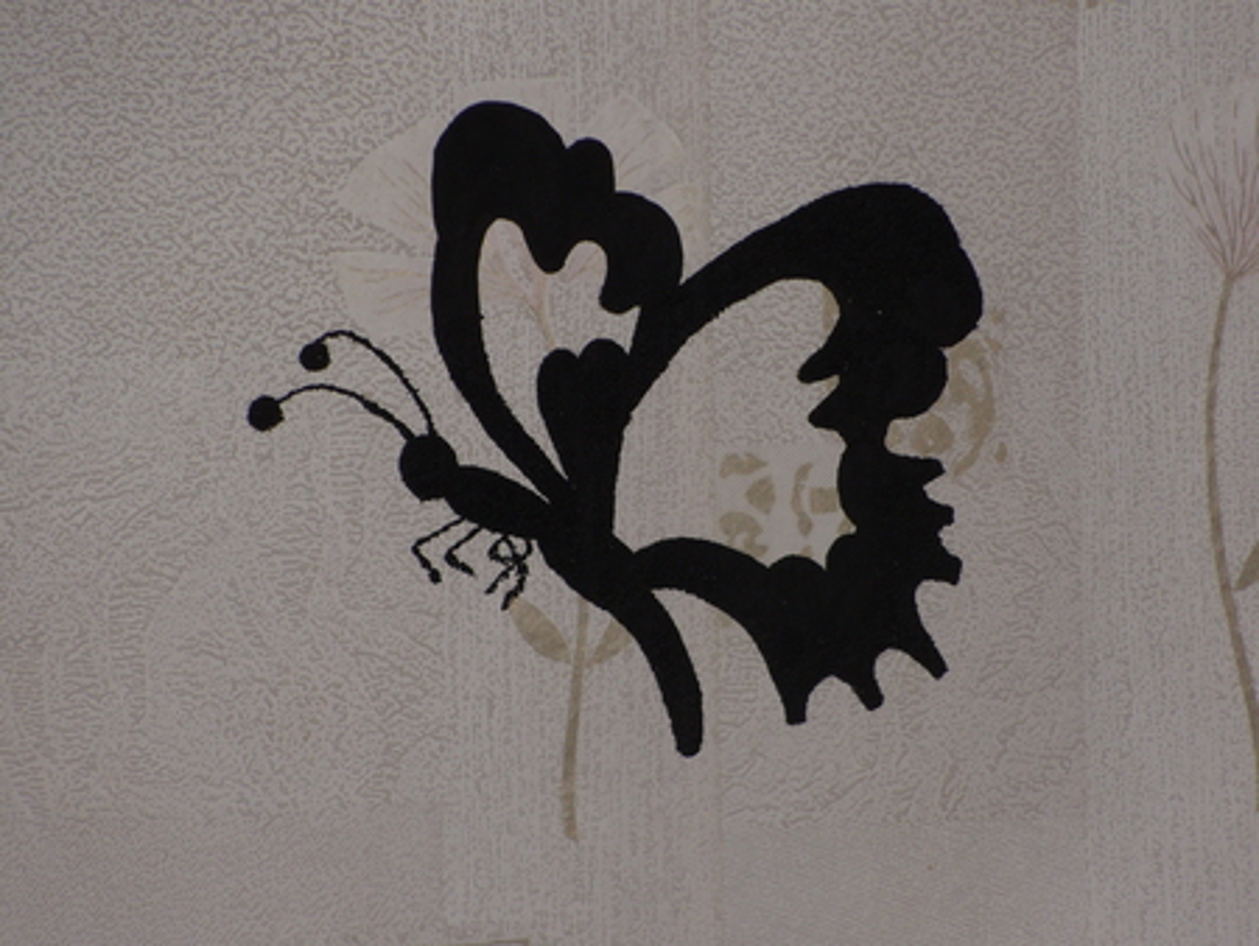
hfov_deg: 11.0
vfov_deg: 8.3
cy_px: 473
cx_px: 630
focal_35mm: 180
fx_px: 6550
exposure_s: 1/60
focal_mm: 32
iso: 80
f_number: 4.5
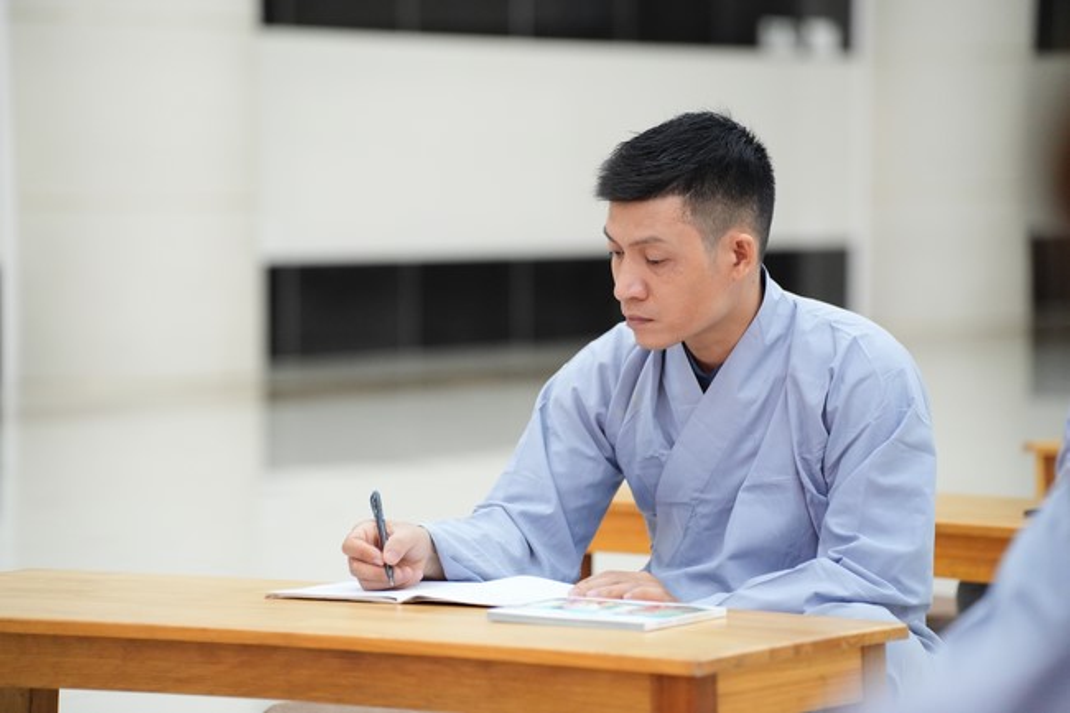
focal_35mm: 150
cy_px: 356
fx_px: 4457
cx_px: 535
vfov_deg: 9.1
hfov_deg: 13.7
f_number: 3.2
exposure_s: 1/250
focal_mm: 150
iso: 5000
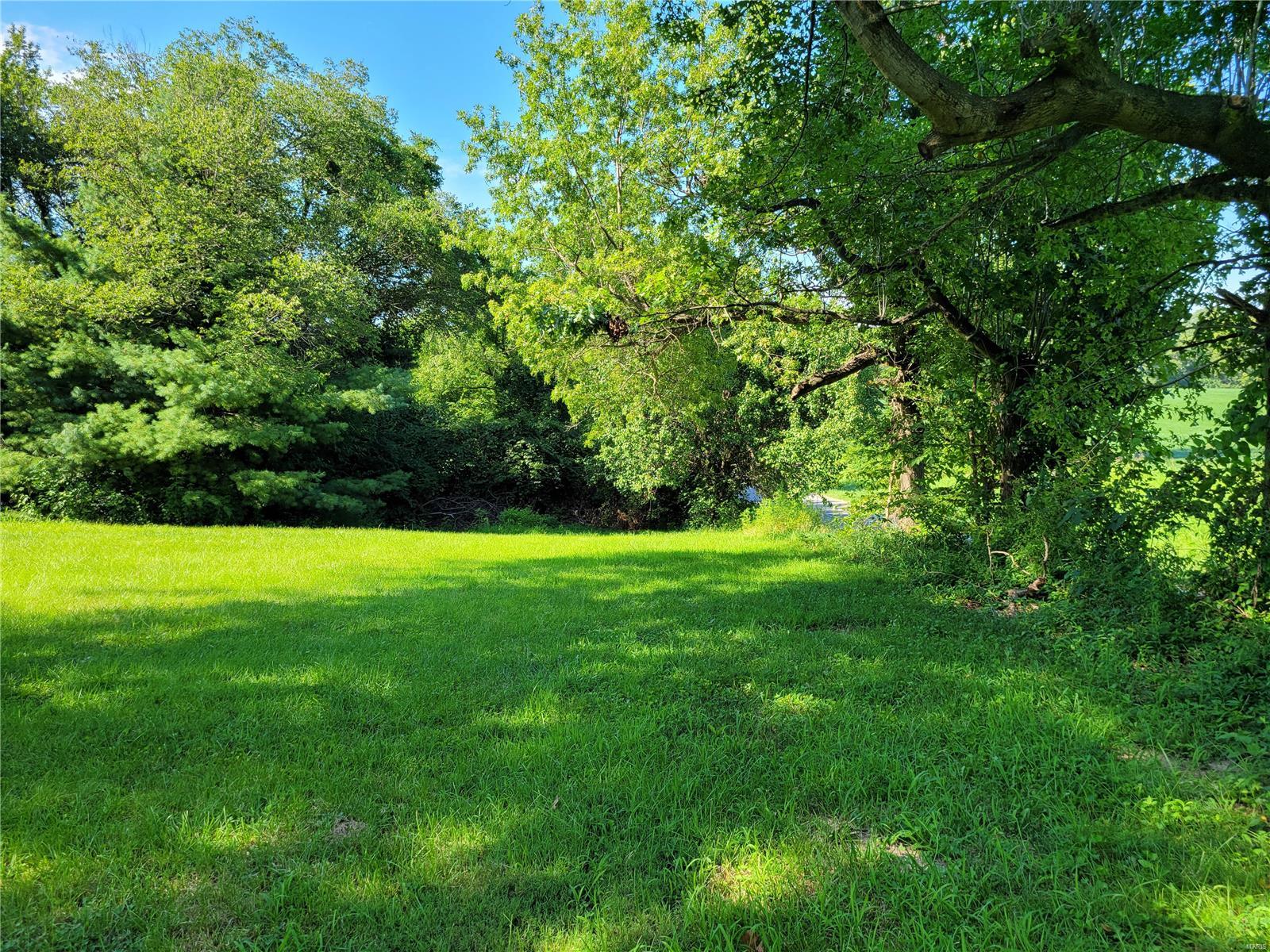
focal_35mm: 26
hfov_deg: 67.3
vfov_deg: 53.1
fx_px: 954
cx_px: 635
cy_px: 476
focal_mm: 5.4
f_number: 1.8
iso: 40
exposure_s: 1/579
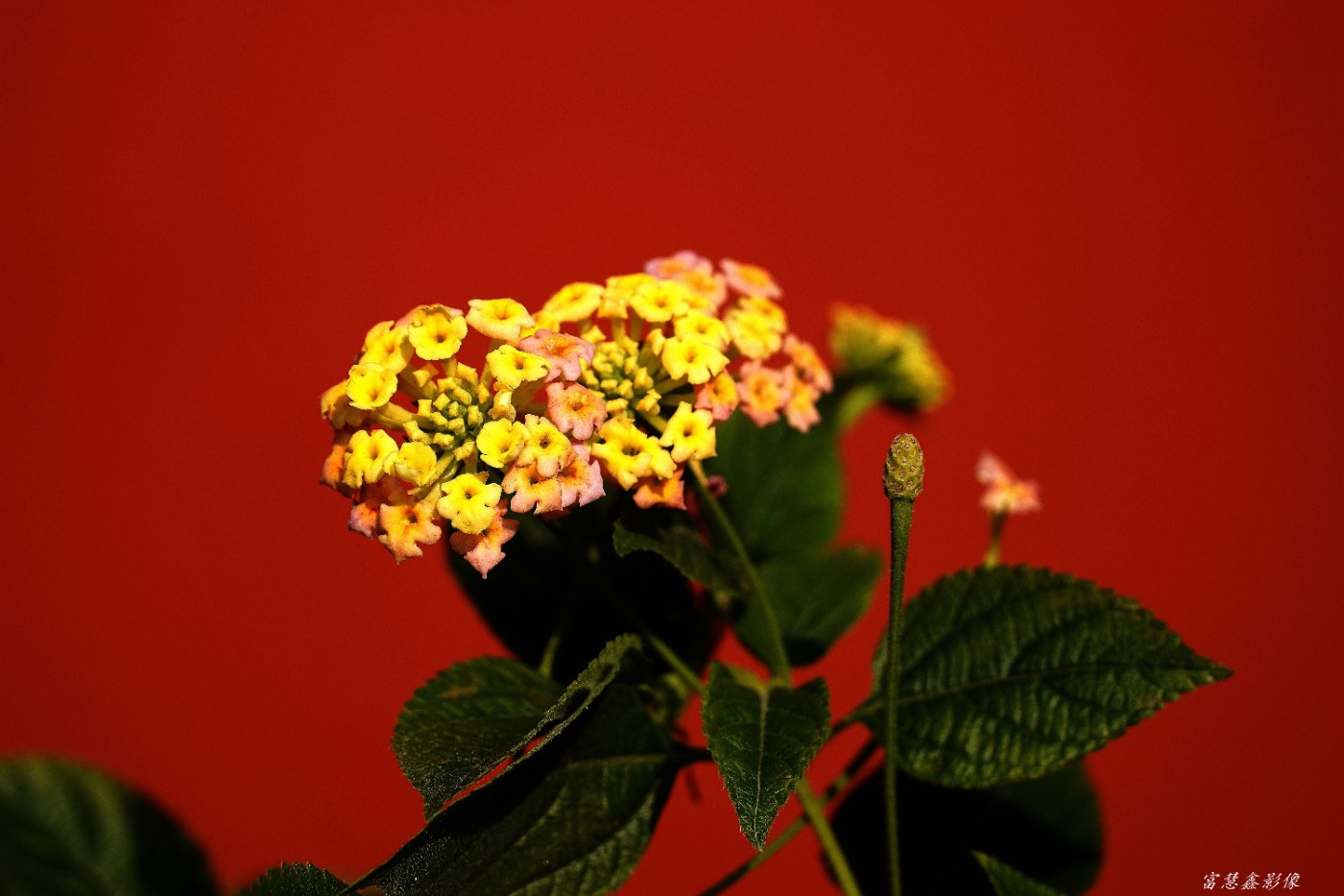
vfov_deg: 6.9
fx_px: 7465
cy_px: 448
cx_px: 672
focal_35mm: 200
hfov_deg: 10.3
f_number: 5.6
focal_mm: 200
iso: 100
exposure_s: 1/500
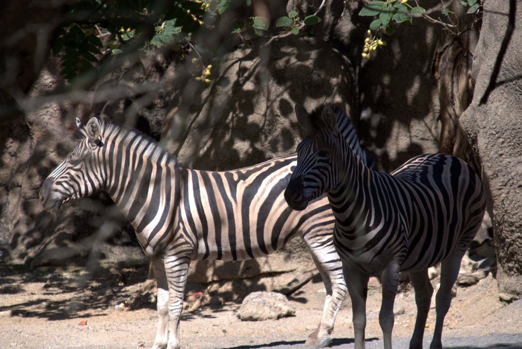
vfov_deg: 5.1
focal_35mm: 270
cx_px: 261
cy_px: 174
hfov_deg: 7.6
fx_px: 3921
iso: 280
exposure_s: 1/500
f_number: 6.3
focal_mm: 180
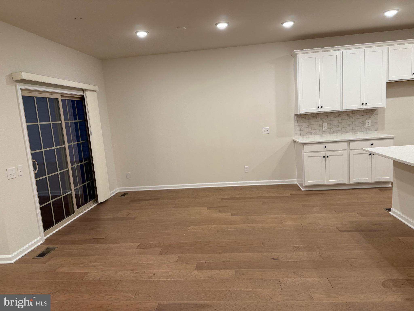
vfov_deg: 56.8
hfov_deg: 71.6
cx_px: 207
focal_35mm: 24
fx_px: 287
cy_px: 156
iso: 160
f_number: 1.78
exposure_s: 1/120
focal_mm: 6.76
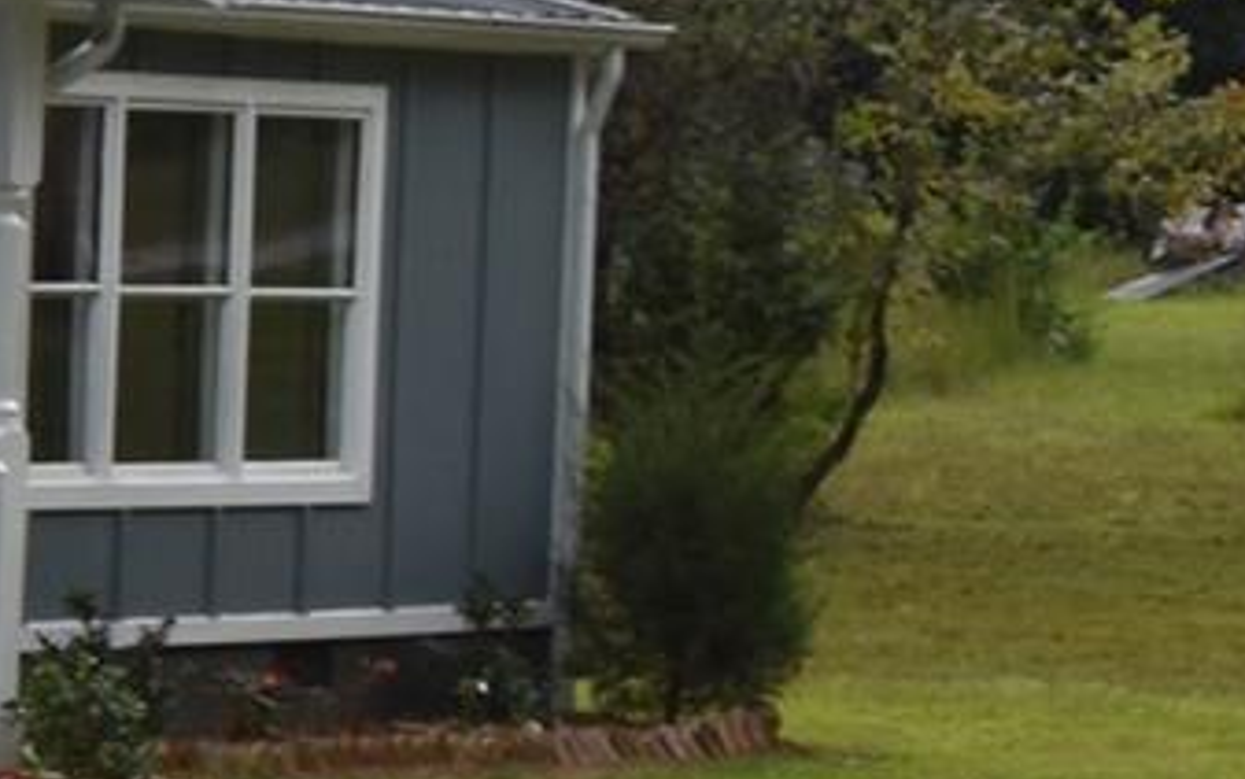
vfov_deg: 6.7
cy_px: 249
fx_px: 6623
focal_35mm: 195
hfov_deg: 8.9
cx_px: -2379
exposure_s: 1/200
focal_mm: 21
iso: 100
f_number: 10
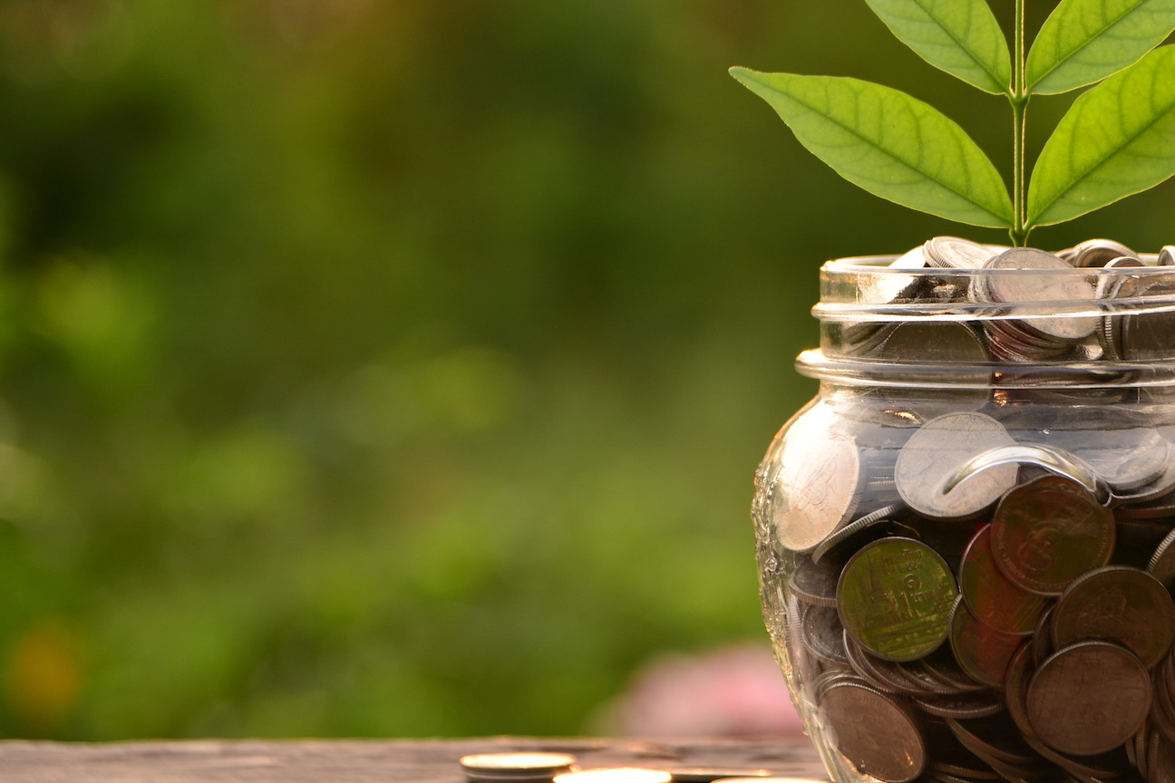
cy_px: 247
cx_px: 728
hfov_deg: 12.7
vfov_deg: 8.5
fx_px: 5287
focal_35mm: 162
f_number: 4
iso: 100
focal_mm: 70
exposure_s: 1/160
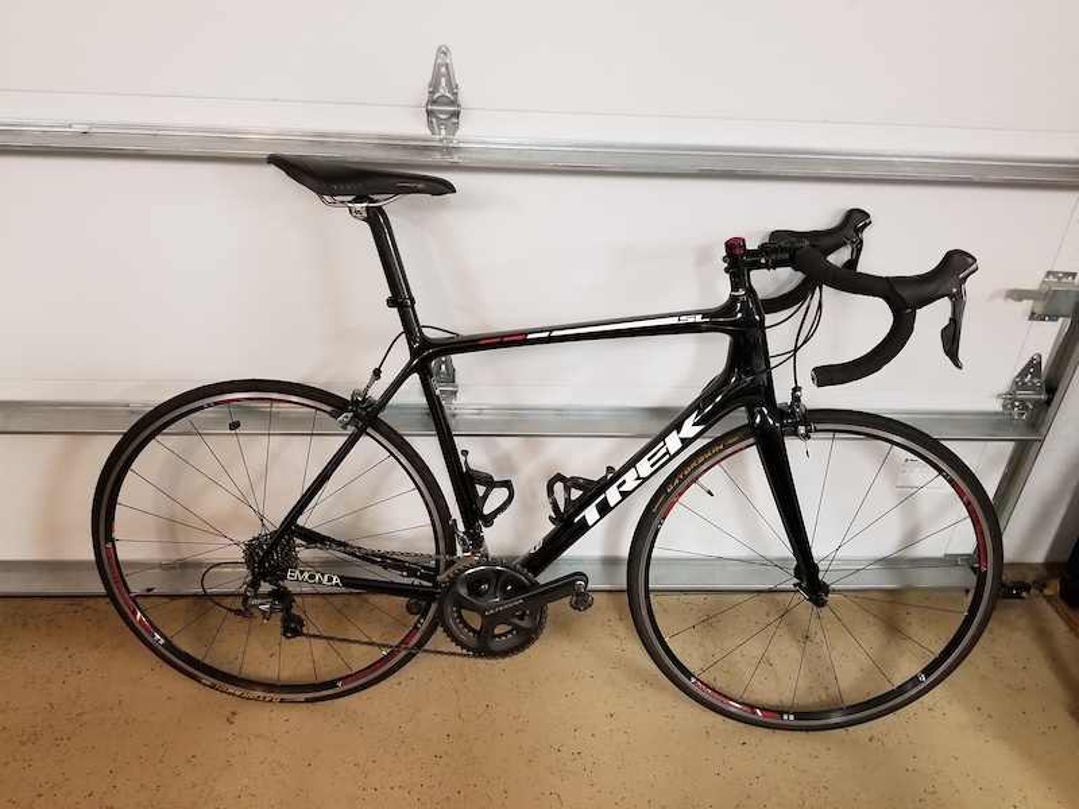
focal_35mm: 26
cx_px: 540
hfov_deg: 67.3
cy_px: 404
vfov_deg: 53.1
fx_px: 810
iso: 250
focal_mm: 4.25
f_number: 1.7
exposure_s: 1/13
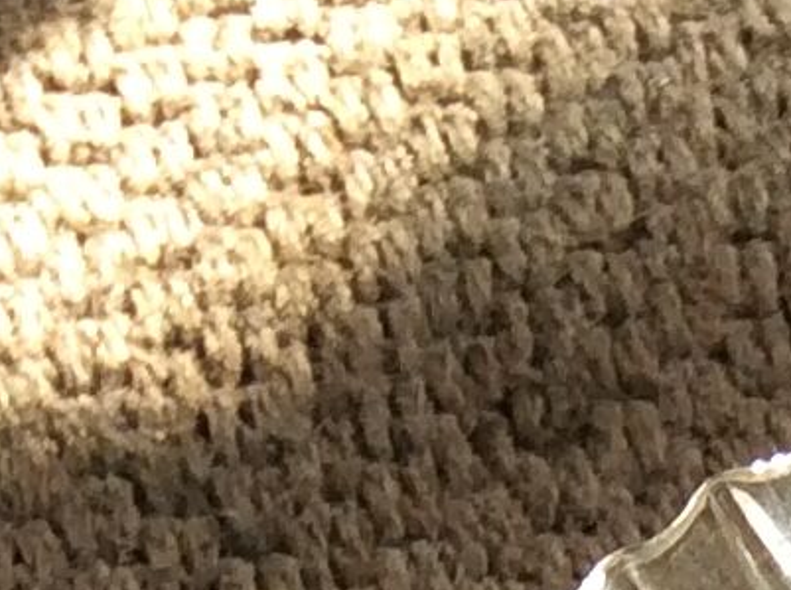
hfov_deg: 9.1
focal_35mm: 207
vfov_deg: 6.4
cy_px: 1879
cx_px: 1466
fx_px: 4720
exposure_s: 1/25
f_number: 2.4
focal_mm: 3.3
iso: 50
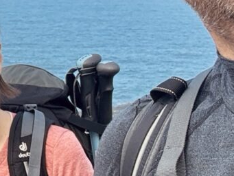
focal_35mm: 108
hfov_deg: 15.7
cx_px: -177
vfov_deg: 13.7
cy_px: 115
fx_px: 730
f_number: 1.9
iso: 25
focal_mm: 2.69
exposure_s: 1/569
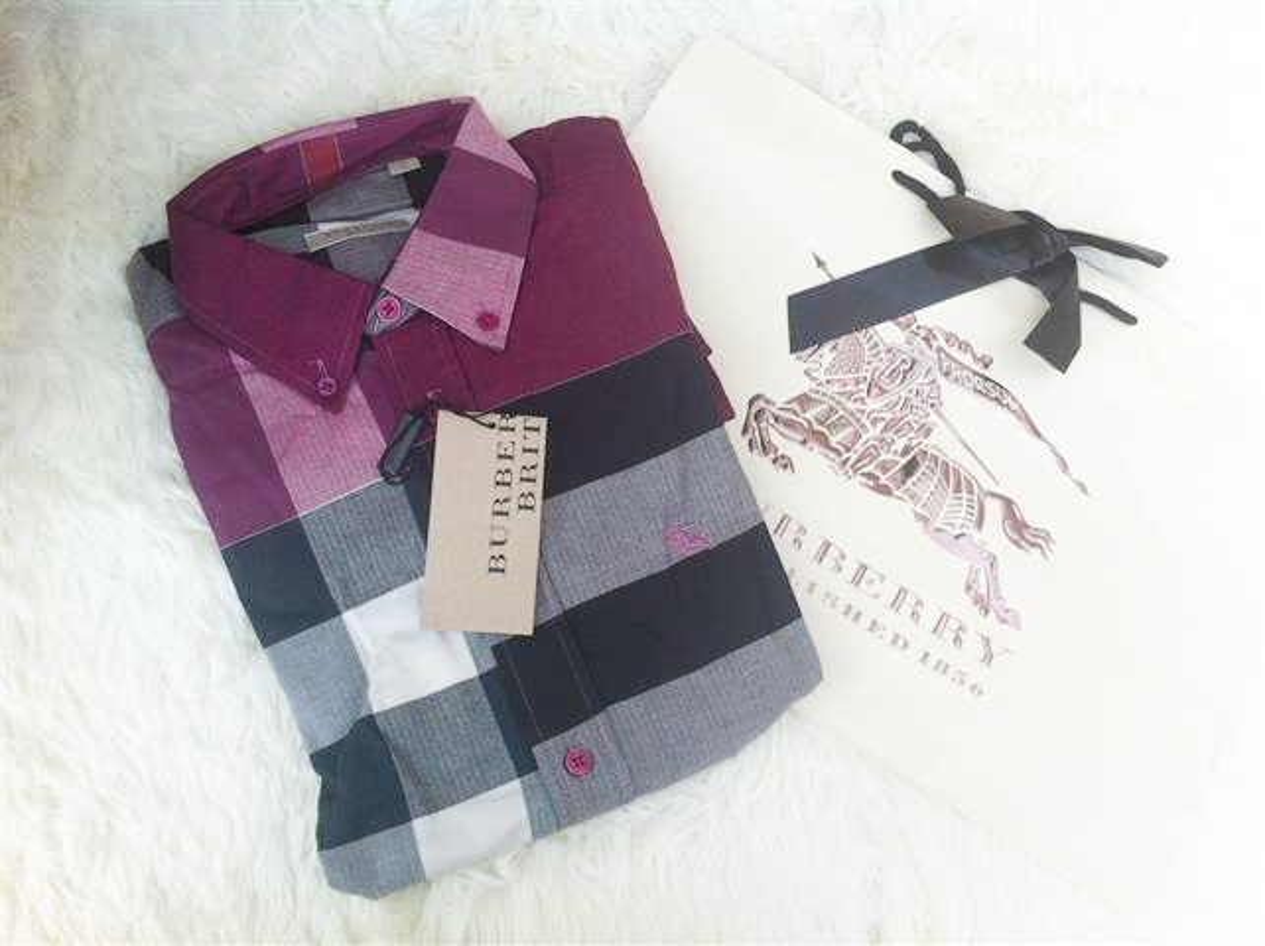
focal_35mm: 35
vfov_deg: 40.6
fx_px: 1278
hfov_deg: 52.7
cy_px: 473
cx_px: 632
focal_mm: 3.85
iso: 80
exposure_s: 1/186
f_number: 2.8
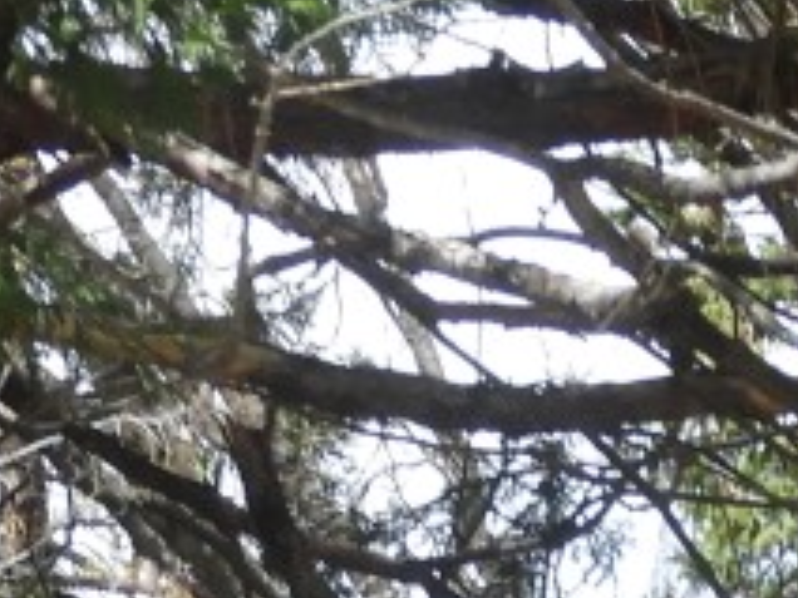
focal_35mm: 442
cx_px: 617
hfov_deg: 4.5
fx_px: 10189
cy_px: 1685
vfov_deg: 3.3
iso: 100
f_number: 4.2
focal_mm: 11.6
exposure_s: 1/320
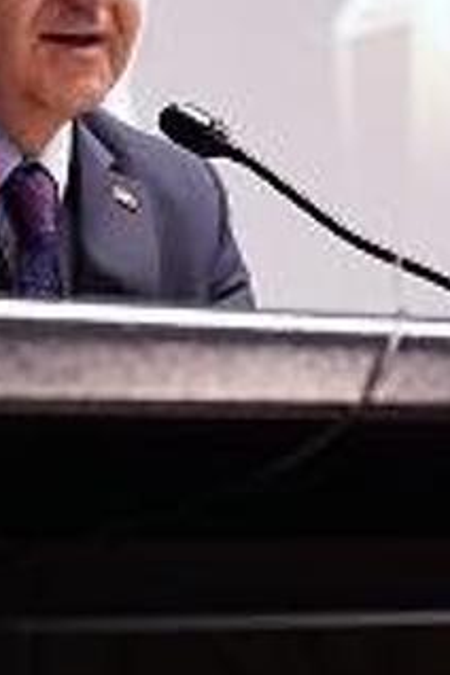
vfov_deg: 10.7
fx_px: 3581
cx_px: 54
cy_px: -41
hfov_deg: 7.2
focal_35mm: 191
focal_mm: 75
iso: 3200
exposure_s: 1/80
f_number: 3.5
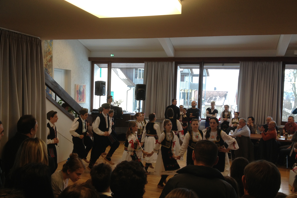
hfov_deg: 51.9
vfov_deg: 35.9
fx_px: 305
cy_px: 101
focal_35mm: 37
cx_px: 147
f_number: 2.4
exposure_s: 1/60
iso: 64
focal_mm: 4.28
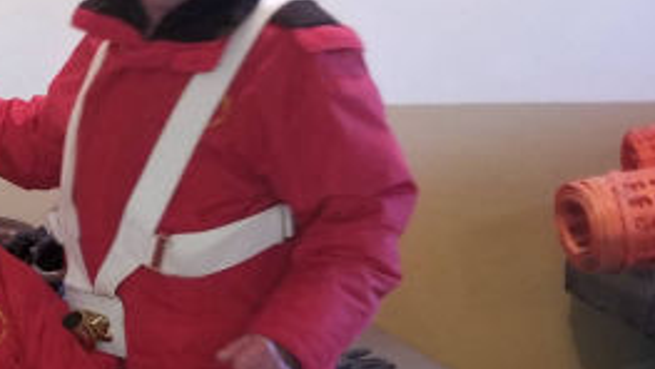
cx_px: -137
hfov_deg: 22.7
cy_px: 204
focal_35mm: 86
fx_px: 1494
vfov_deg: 14.1
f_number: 1.7
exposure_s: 1/17
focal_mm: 4.3
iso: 160
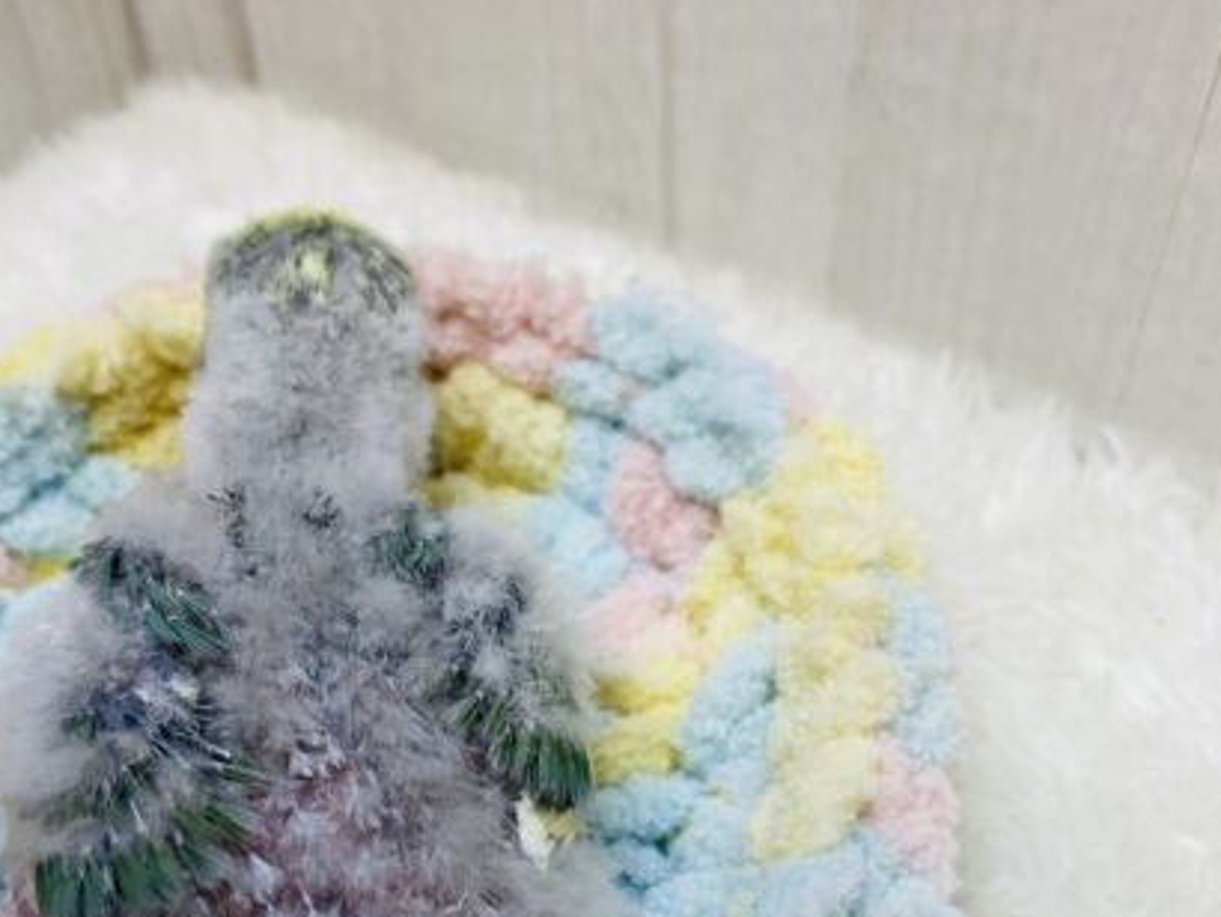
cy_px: 700
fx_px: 1376
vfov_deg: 35.9
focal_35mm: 39
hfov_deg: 47.4
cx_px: 456
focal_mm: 4.25
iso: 80
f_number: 1.8
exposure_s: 1/100
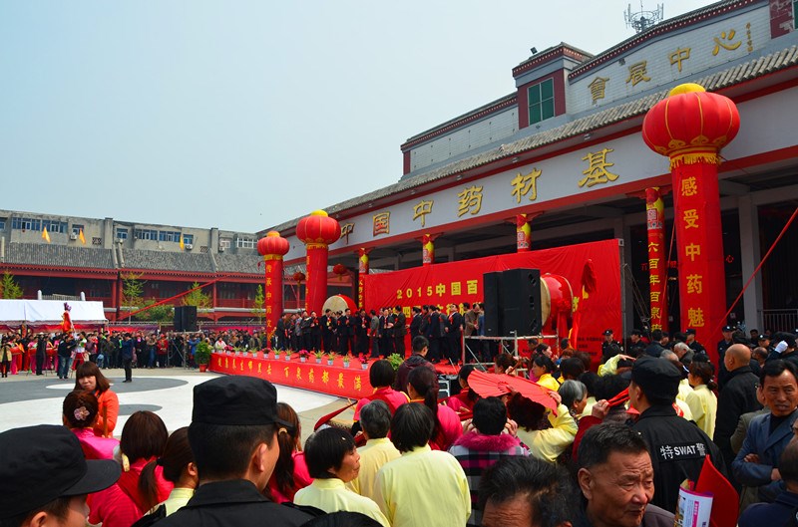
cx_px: 399
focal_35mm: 27
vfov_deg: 47.7
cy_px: 264
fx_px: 597
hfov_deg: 67.5
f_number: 9.5
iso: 200
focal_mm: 18
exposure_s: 1/250
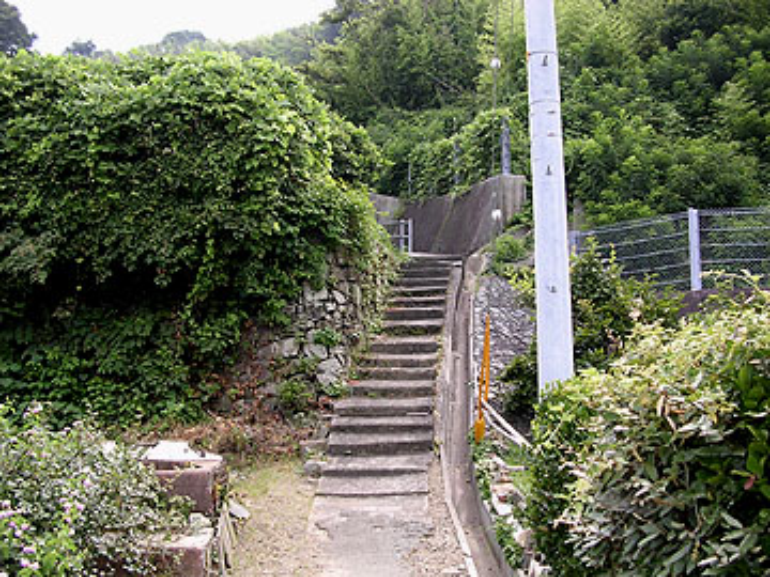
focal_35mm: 38
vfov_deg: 37.7
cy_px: 288
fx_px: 845
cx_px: 385
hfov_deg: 49.0
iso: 100
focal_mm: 5.8
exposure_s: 1/293
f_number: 2.8
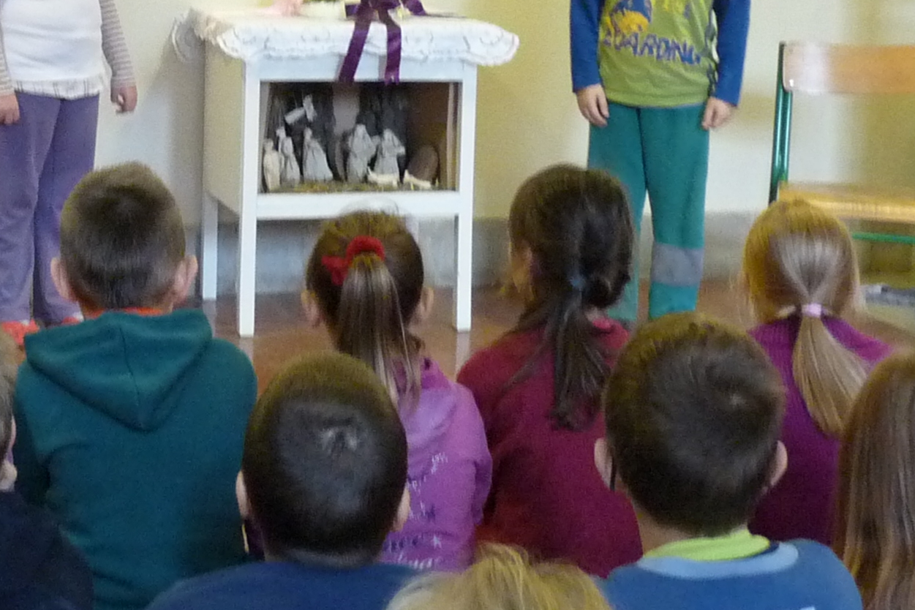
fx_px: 2109
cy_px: 18
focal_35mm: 83
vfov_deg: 16.2
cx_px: 83
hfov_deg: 23.8
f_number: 2.8
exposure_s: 1/13
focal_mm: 4.8
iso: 400
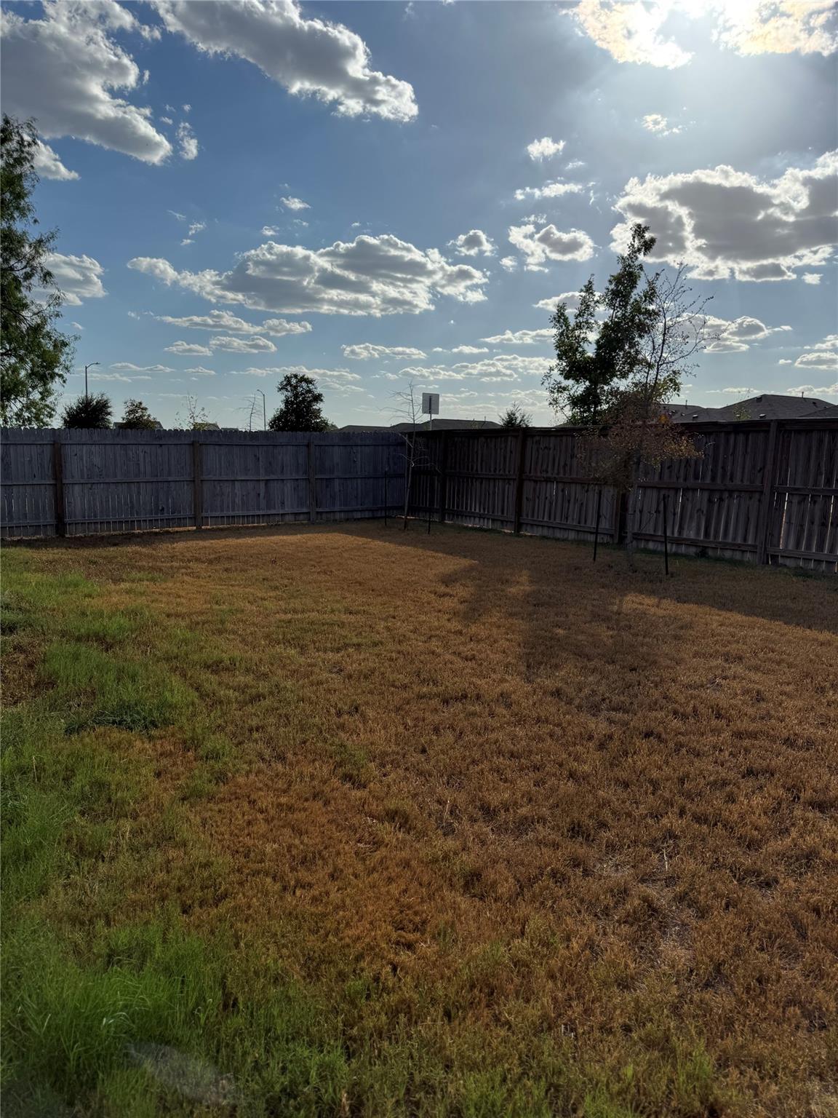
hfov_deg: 56.8
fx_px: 775
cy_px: 559
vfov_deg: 71.6
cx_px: 419
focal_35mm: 24
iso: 80
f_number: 1.78
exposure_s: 1/10417
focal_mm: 6.76
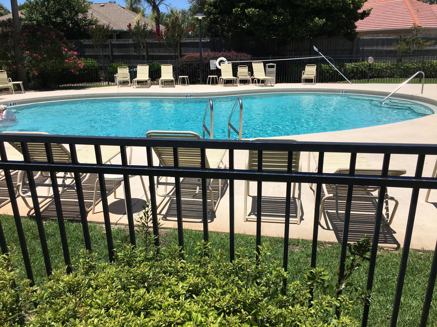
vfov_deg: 48.2
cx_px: 218
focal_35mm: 29
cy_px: 164
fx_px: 366
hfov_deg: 61.7
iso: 25
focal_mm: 4.15
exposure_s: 1/2959
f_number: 2.2
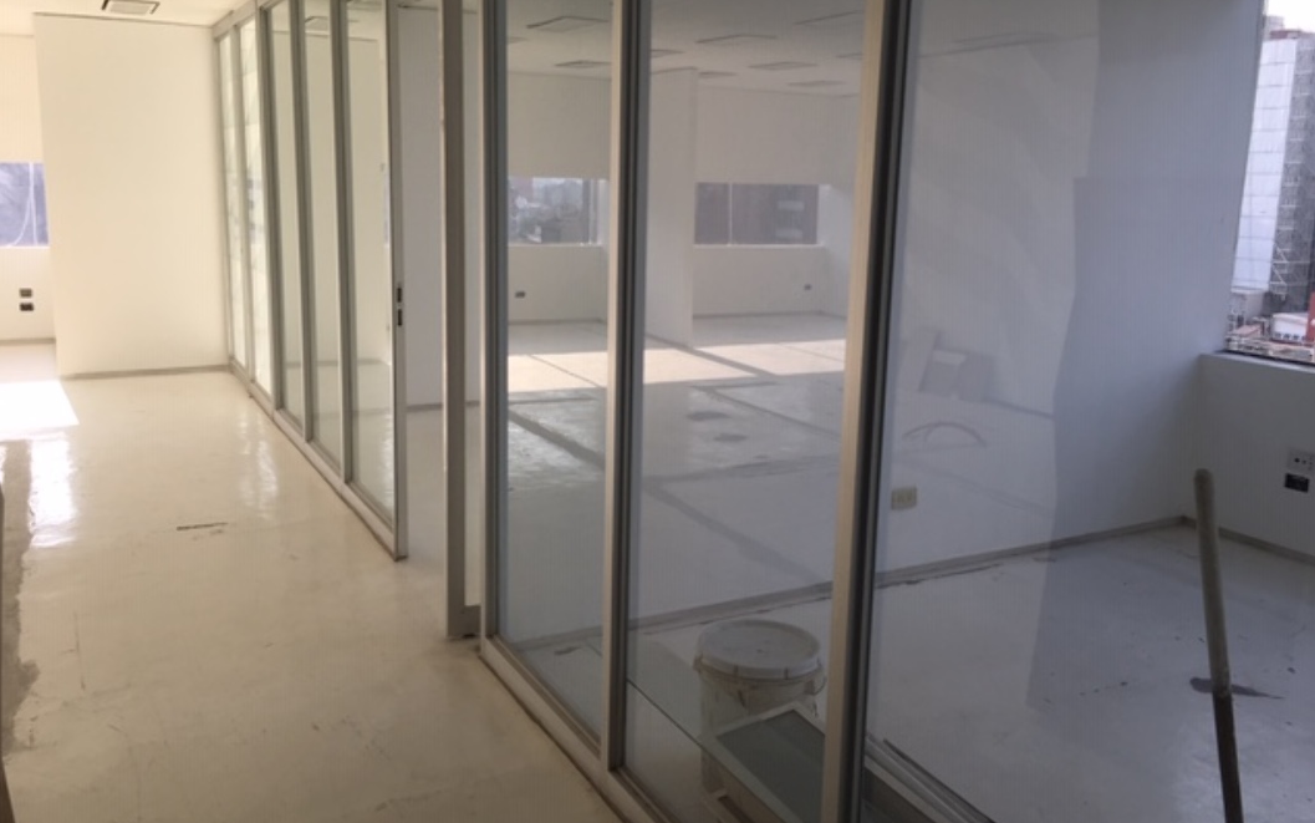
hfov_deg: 61.2
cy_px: 383
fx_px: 1111
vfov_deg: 40.6
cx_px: 659
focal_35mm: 31
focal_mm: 4.15
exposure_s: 1/225
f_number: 2.2
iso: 25
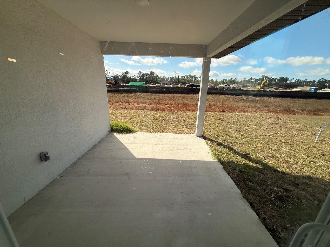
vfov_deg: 85.7
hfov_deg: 102.1
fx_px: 133
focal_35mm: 14
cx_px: 165
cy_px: 124
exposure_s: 1/1497
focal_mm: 2.22
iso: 50
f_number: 2.2
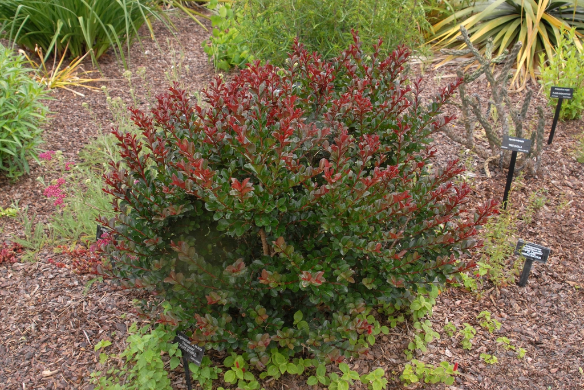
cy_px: 195
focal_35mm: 42
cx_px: 292
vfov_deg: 32.0
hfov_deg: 46.4
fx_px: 682
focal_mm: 28
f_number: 7.1
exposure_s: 1/180
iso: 400
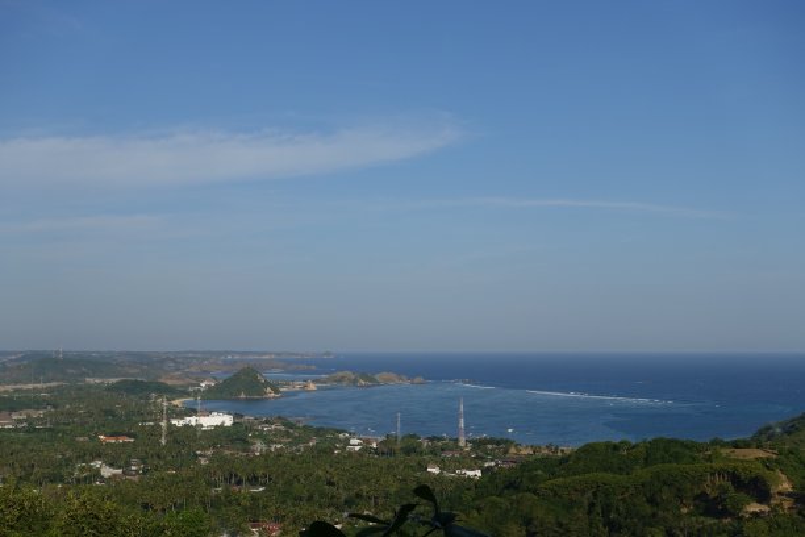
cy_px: 268
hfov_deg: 35.6
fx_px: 1252
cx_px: 402
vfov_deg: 24.2
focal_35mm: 56
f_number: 5.6
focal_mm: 20.63
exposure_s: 1/125
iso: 125
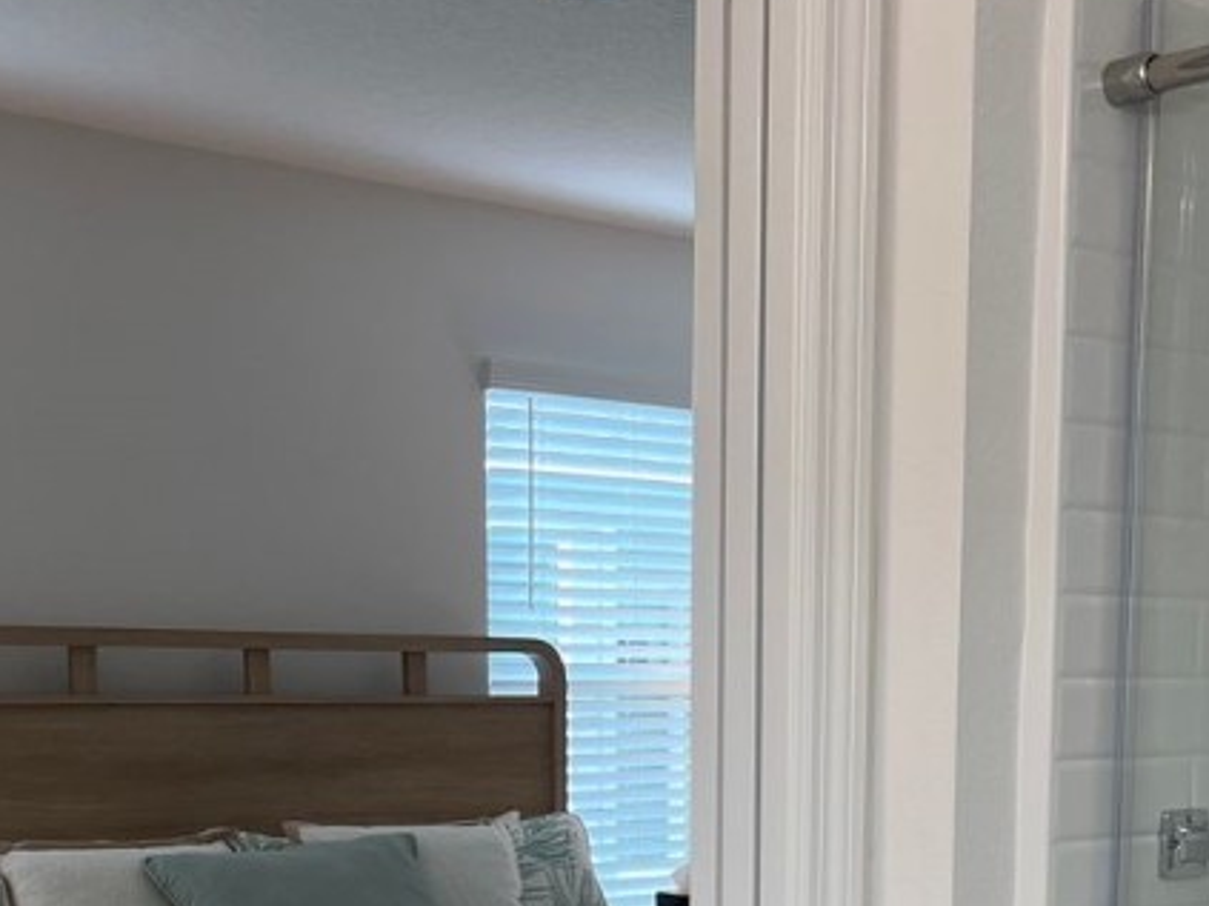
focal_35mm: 63
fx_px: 2200
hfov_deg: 30.5
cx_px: 812
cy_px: 963
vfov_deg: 22.2
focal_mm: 5.1
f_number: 1.6
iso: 80
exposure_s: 1/120
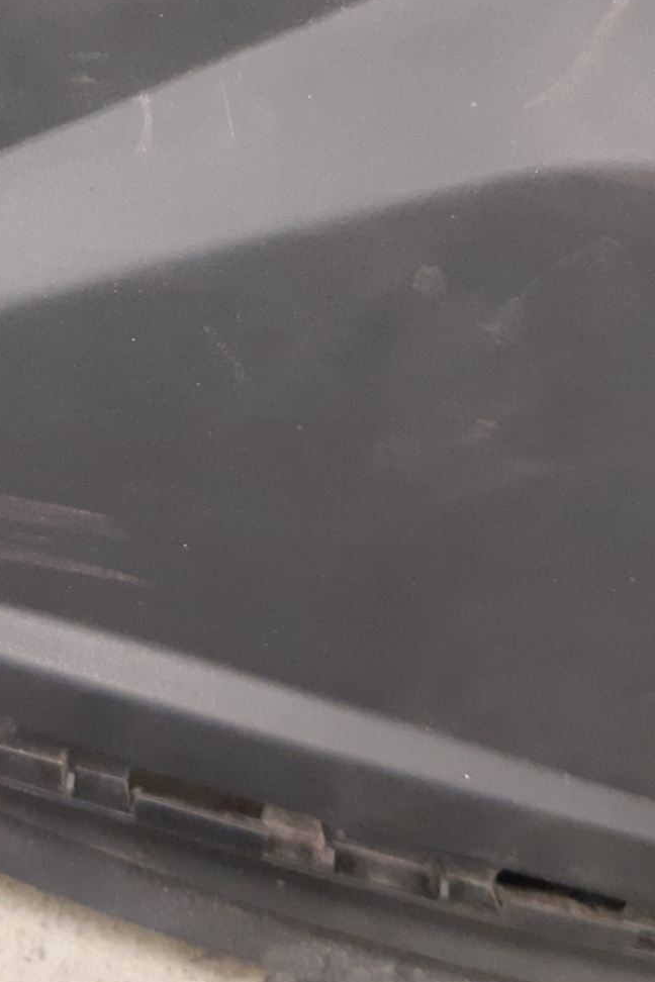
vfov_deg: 34.2
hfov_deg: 23.4
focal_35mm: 57
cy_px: 229
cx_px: 122
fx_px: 1556
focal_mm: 3.93
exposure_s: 1/25
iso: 250
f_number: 1.7
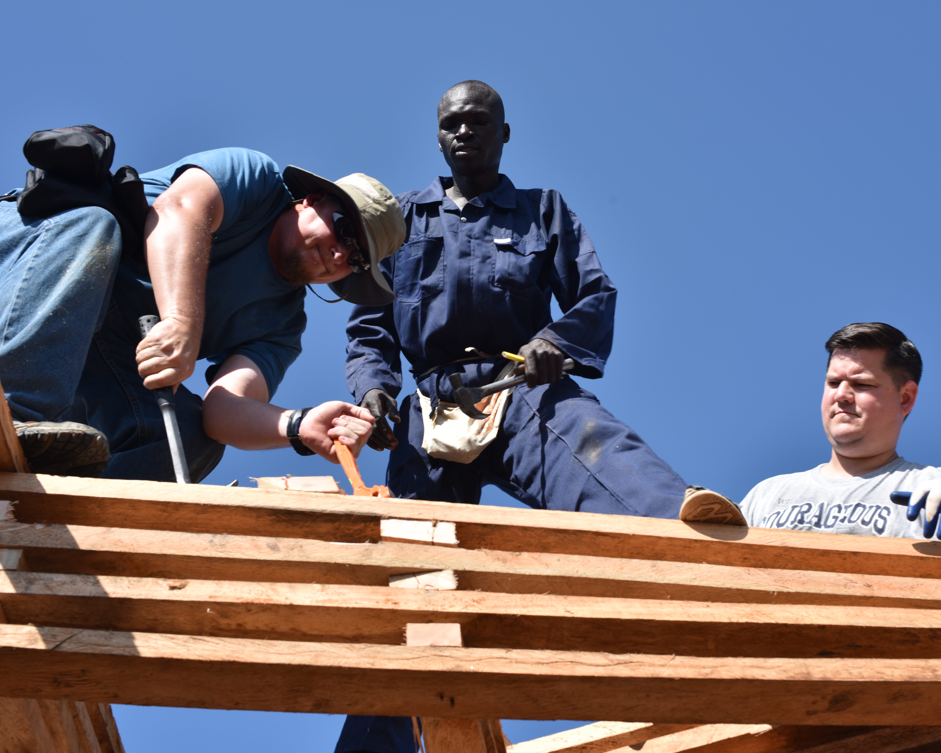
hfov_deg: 33.0
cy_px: 379
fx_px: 1587
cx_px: 525
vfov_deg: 26.7
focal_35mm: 57
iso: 100
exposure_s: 1/160
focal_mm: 50
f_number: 9
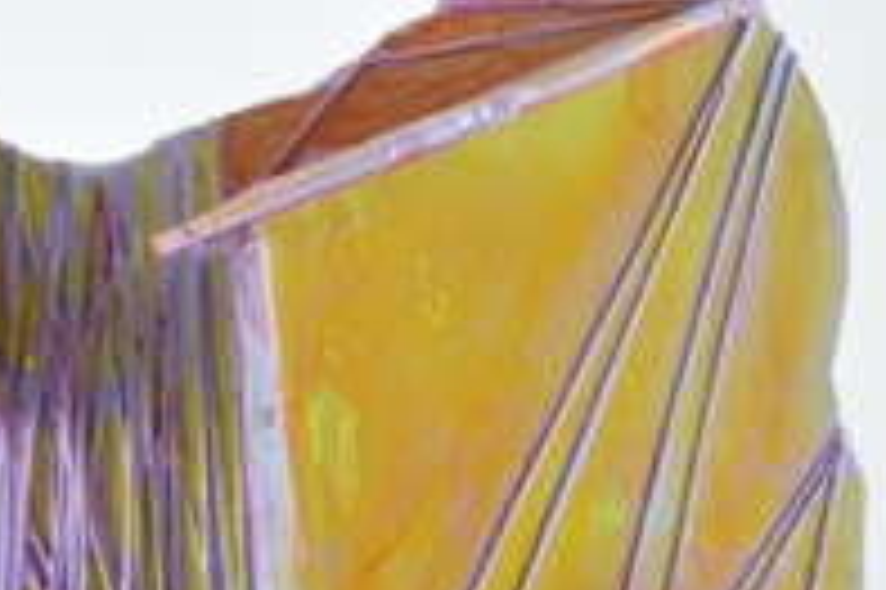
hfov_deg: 8.1
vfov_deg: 5.4
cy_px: 453
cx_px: 108
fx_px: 6246
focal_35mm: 254
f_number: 5.6
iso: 800
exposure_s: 1/125
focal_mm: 52
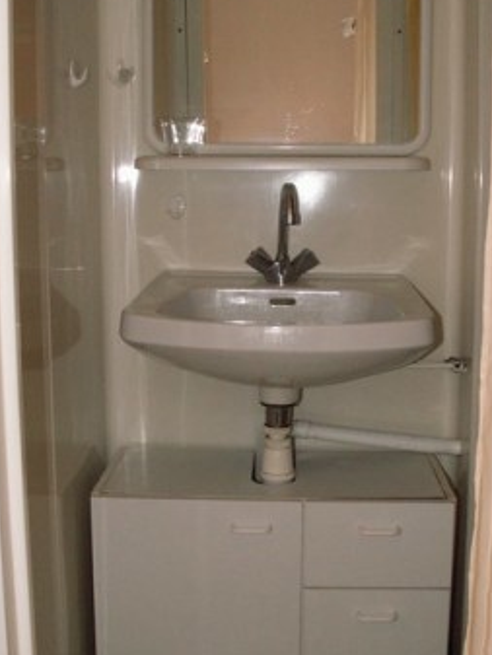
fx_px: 928
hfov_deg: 29.7
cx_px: 251
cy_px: 305
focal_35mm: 49
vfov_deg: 38.9
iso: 160
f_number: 2.8
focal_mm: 5.86
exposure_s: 1/40
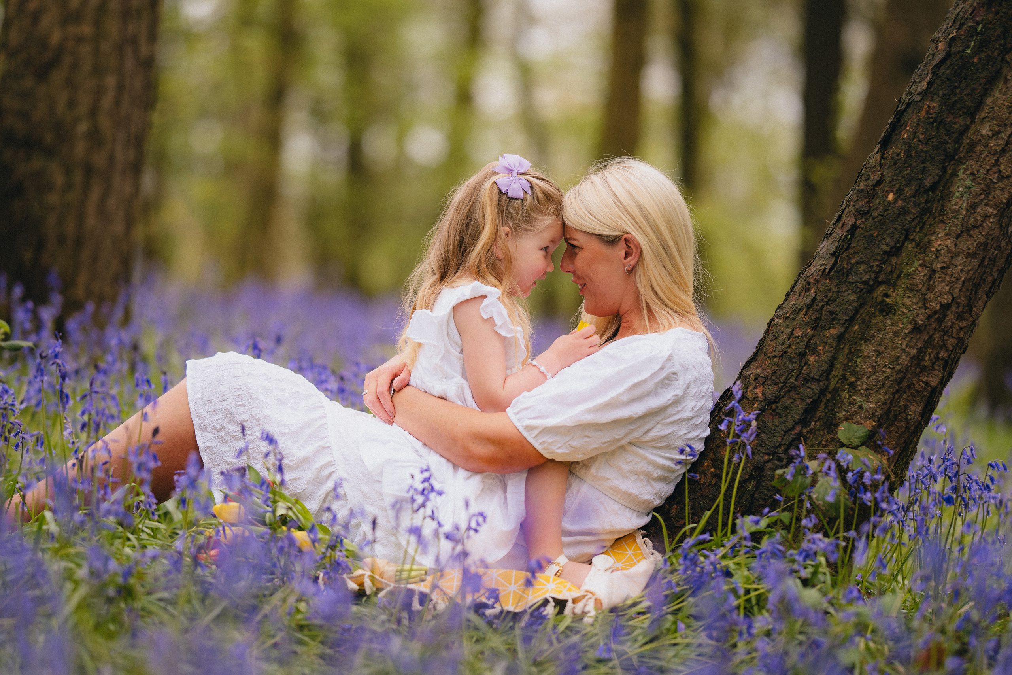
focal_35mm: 135
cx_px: 506
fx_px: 3795
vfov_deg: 10.2
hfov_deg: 15.2
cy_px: 338
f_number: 1.8
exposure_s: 1/320
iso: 100
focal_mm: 135
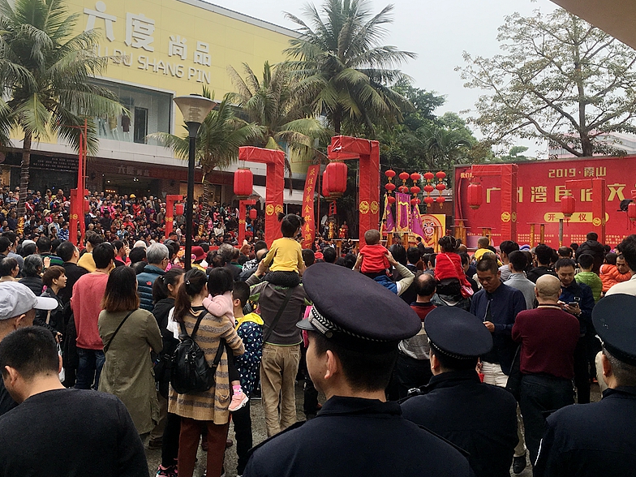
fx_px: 680
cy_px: 209
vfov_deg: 38.6
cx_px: 306
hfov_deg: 50.1
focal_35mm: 37
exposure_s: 1/359
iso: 25
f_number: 2.2
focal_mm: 4.15
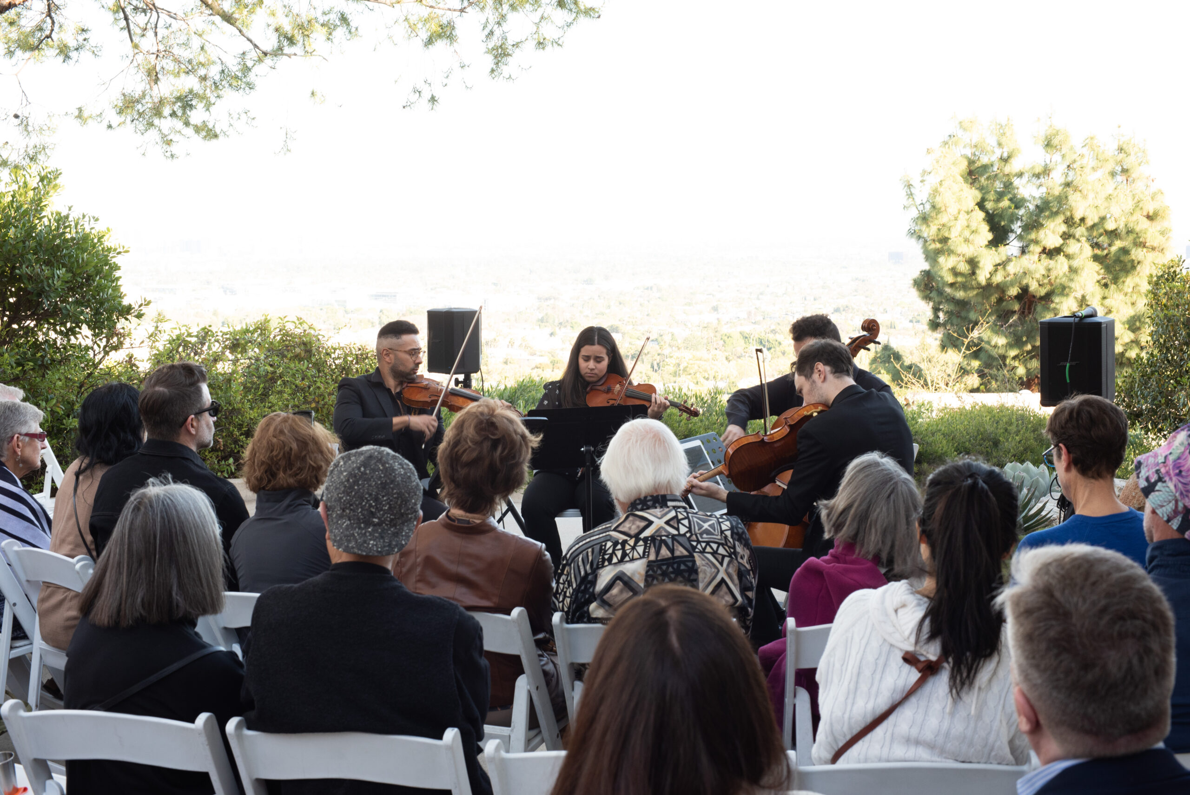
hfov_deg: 39.6
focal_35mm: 50
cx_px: 595
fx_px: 1653
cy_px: 398
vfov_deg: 27.0
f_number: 13
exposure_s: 1/100
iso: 640
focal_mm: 50
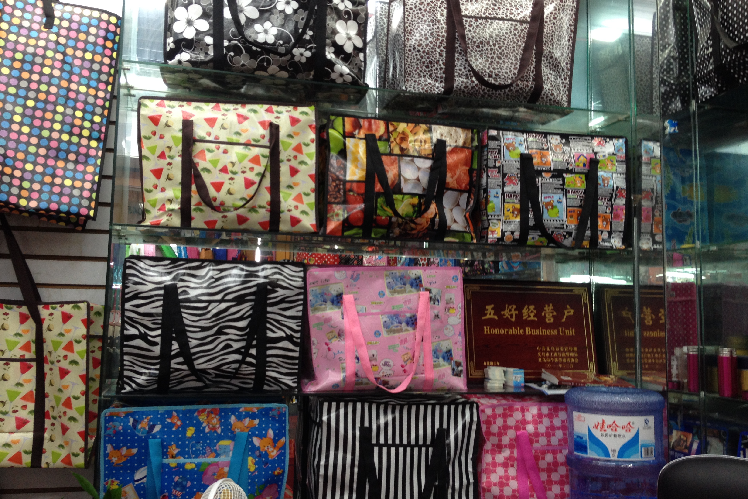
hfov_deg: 51.9
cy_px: 237
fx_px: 769
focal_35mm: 37
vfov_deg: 35.9
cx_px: 375
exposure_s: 1/20
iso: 80
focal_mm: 4.28
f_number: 2.4
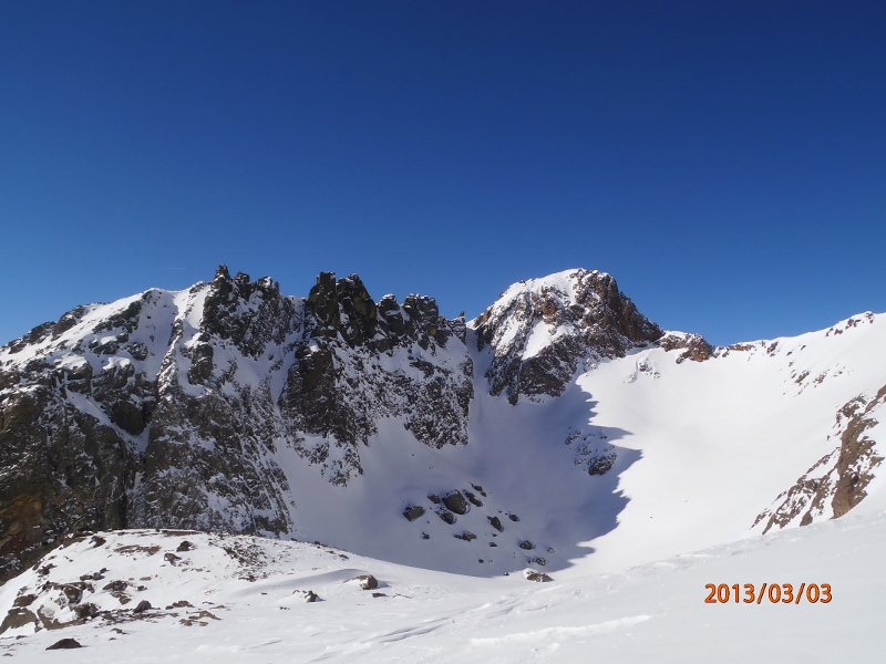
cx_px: 443
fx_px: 717
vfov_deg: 49.7
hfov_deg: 63.4
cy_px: 332
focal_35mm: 28
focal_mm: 4.87
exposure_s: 1/400
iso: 80
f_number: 8.4
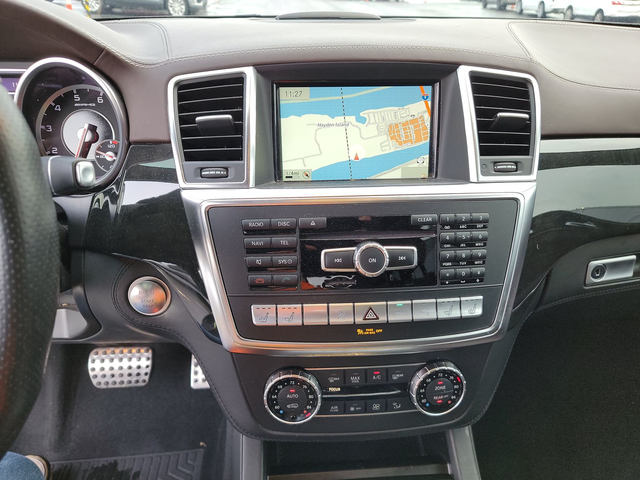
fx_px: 444
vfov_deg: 56.8
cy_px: 240
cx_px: 320
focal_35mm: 24
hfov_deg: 71.6
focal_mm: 6.7
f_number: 1.8
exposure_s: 1/59
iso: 180
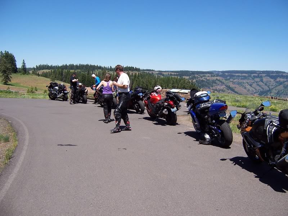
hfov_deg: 55.4
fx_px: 275
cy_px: 108
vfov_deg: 42.9
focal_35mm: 33
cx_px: 144
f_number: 3.4
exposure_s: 1/1000
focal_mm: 5.5
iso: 80
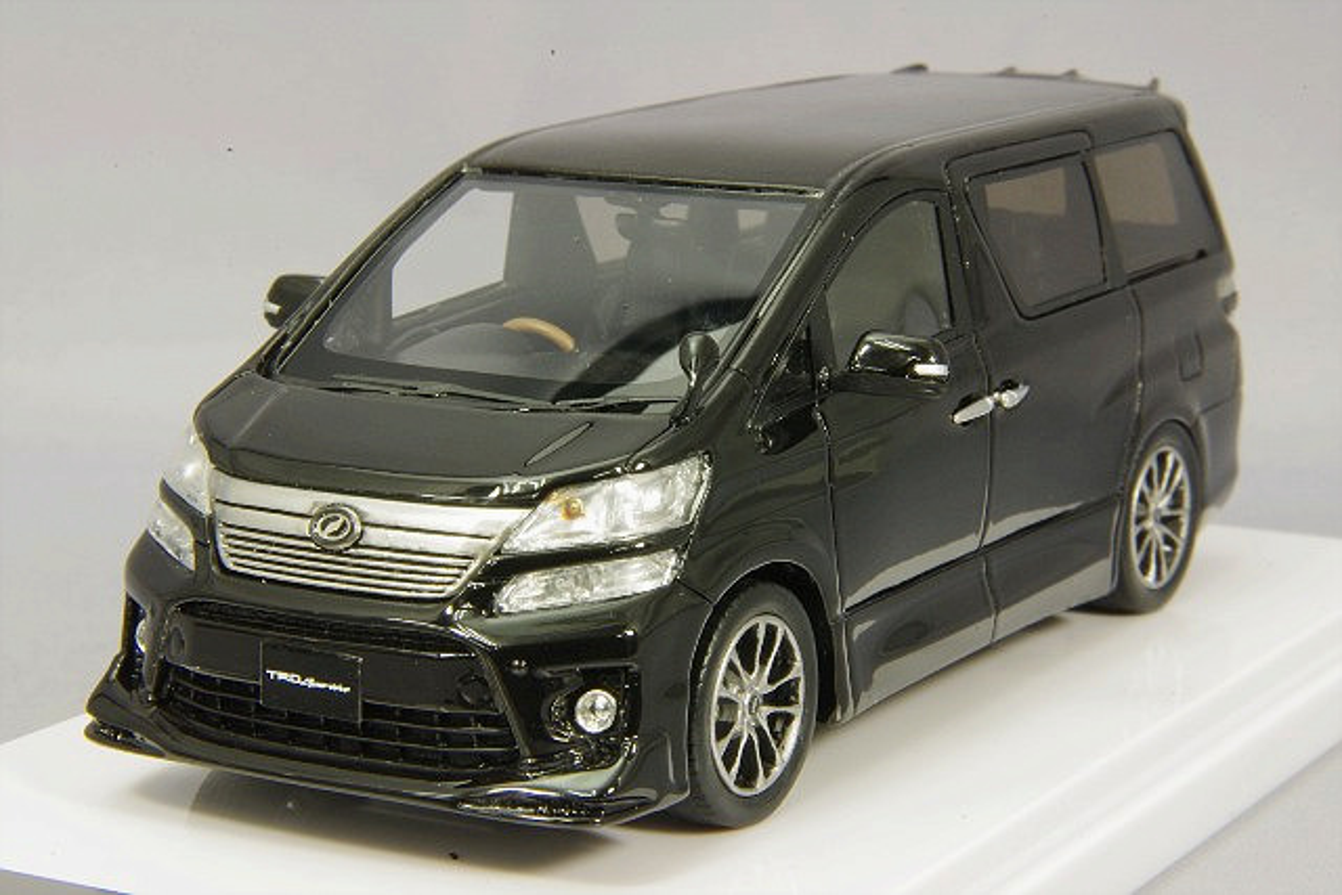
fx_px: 4176
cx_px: 671
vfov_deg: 12.2
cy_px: 448
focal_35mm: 112
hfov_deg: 18.3
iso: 400
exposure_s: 1
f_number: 32
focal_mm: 75
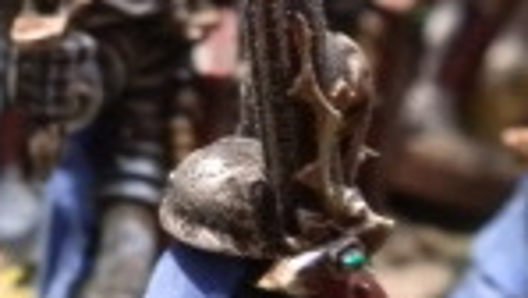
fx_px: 1541
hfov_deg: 17.9
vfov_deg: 10.9
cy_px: -14
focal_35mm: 110
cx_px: -195
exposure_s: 1/40
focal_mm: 5
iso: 400
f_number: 3.1
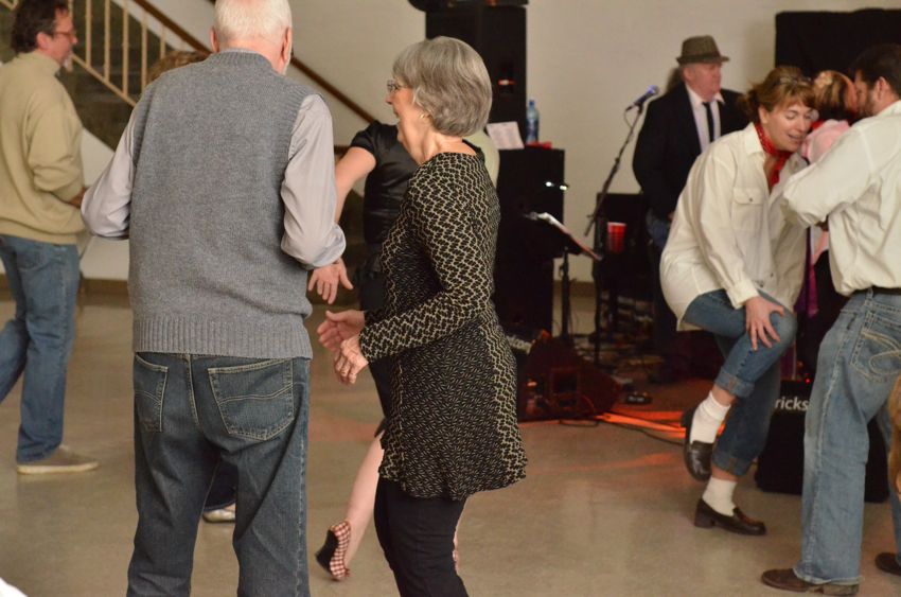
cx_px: 450
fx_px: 1873
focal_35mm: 75
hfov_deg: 27.0
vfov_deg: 18.1
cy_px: 298
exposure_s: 1/250
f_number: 4
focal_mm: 50
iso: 5000
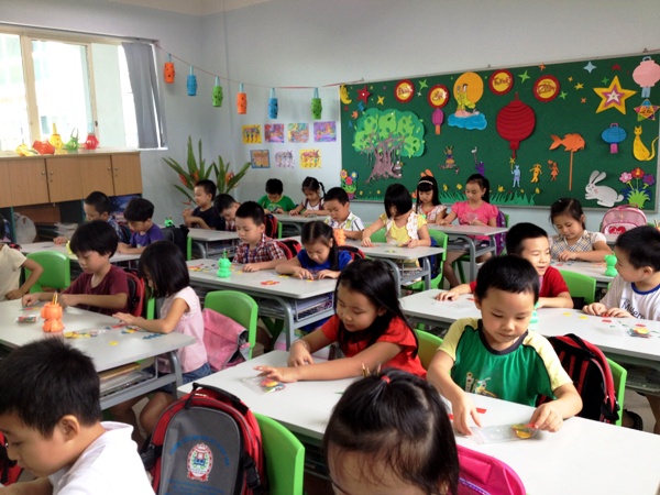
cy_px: 248
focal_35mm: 35
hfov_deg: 52.6
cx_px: 330
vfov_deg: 40.7
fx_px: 667
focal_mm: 4.28
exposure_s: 1/60
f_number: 2.4
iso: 80
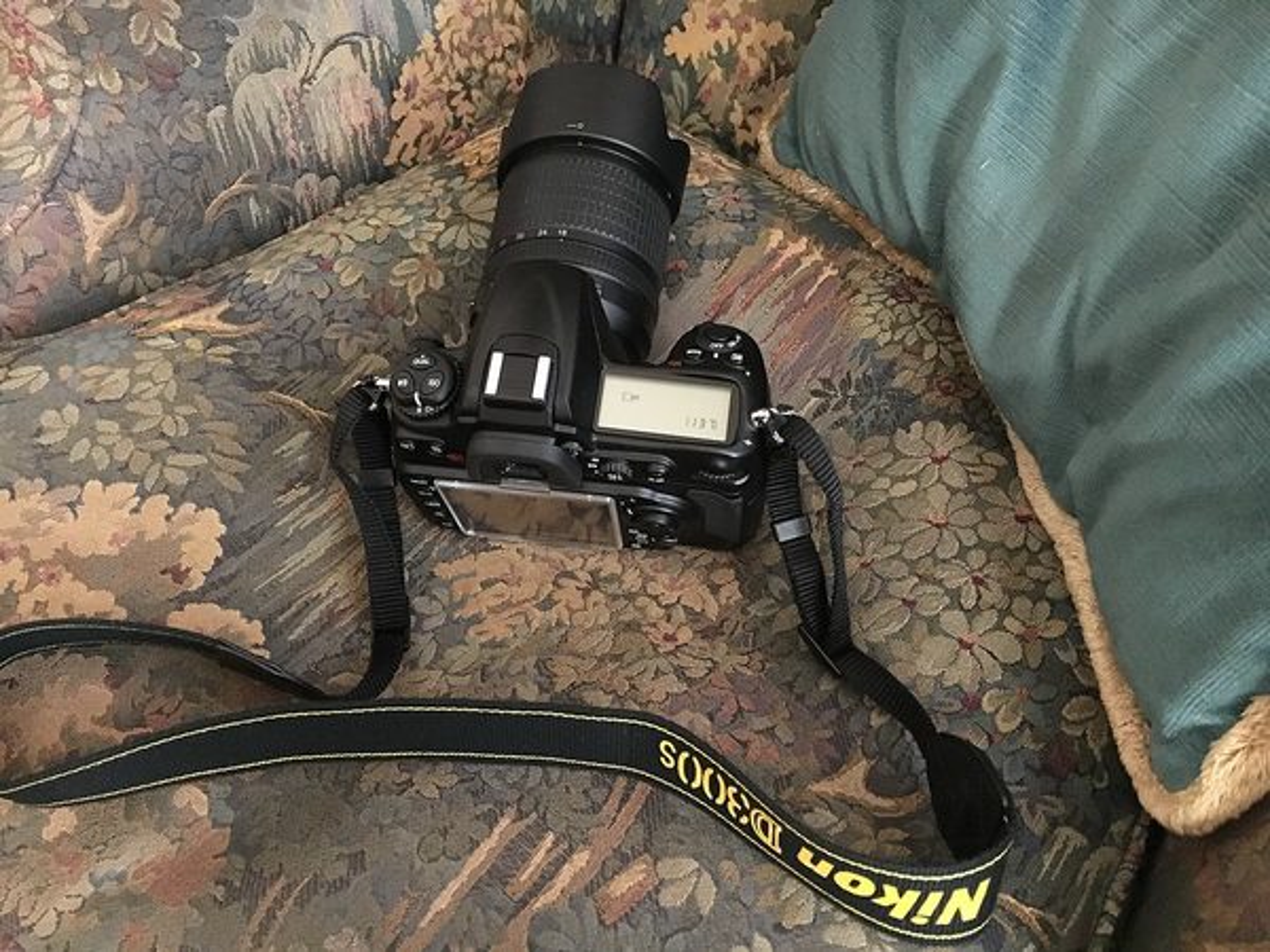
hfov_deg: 61.7
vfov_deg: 48.2
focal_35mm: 29
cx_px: 635
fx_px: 1064
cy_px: 476
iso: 800
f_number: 2.2
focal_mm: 4.15
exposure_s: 1/17
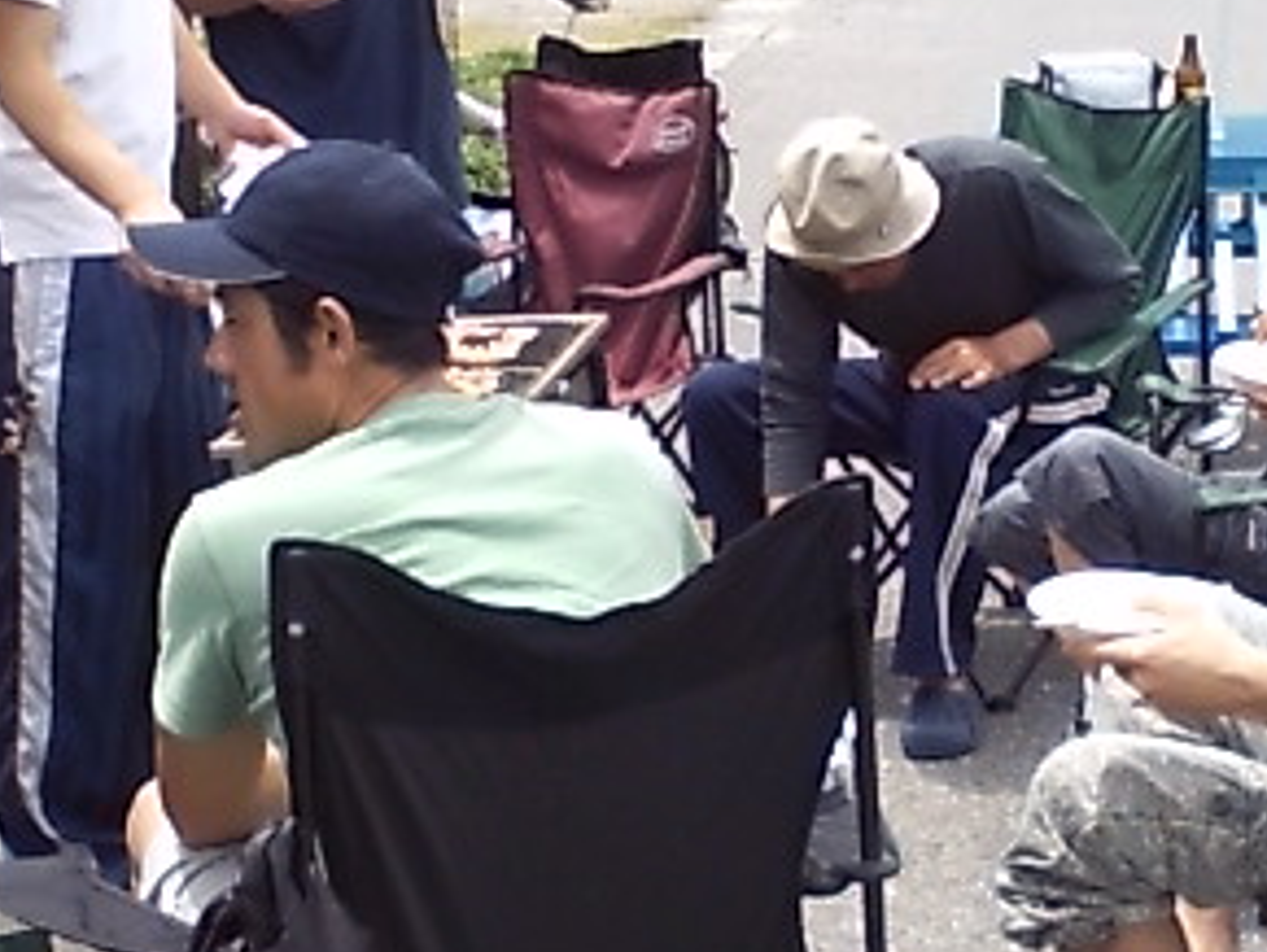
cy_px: 489
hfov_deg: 30.1
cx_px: 782
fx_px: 2344
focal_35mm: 64
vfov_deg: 23.0
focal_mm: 3.73
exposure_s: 1/400
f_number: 3.5
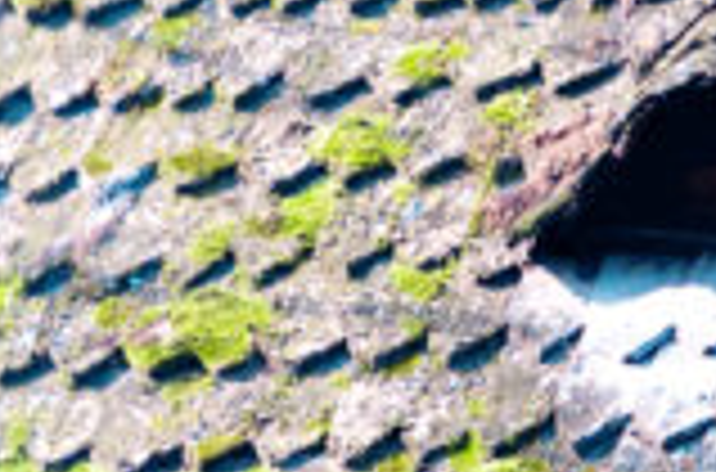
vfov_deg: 4.2
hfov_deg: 5.9
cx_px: 2288
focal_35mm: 323
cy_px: 960
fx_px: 6405
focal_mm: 50
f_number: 1.8
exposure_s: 1/500
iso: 100
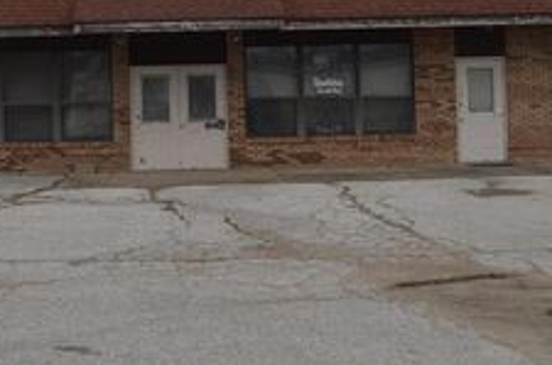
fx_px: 918
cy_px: 59
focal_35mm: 60
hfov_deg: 32.9
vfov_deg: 22.1
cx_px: 145
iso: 100
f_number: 7.1
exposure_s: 1/200
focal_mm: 18
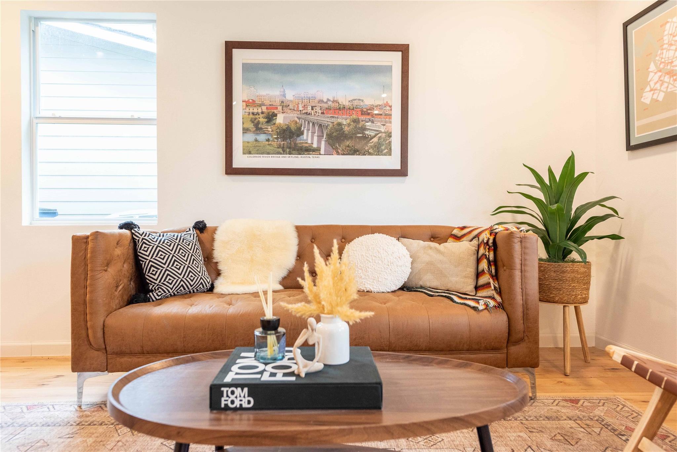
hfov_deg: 73.7
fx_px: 451
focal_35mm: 24
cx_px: 338
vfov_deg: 53.1
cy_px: 226
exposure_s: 1/100
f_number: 5
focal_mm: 24
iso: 800
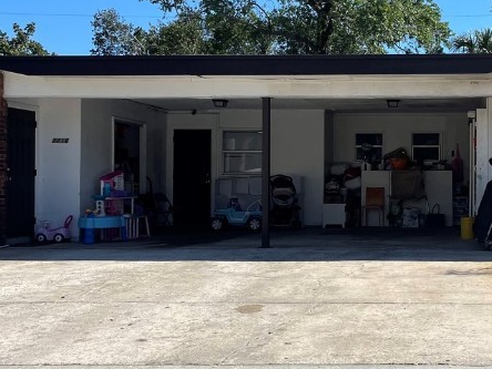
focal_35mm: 60
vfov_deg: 24.4
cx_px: 422
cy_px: 175
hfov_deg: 31.0
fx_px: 853
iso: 32
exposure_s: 1/4000
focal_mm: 4.2
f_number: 1.6
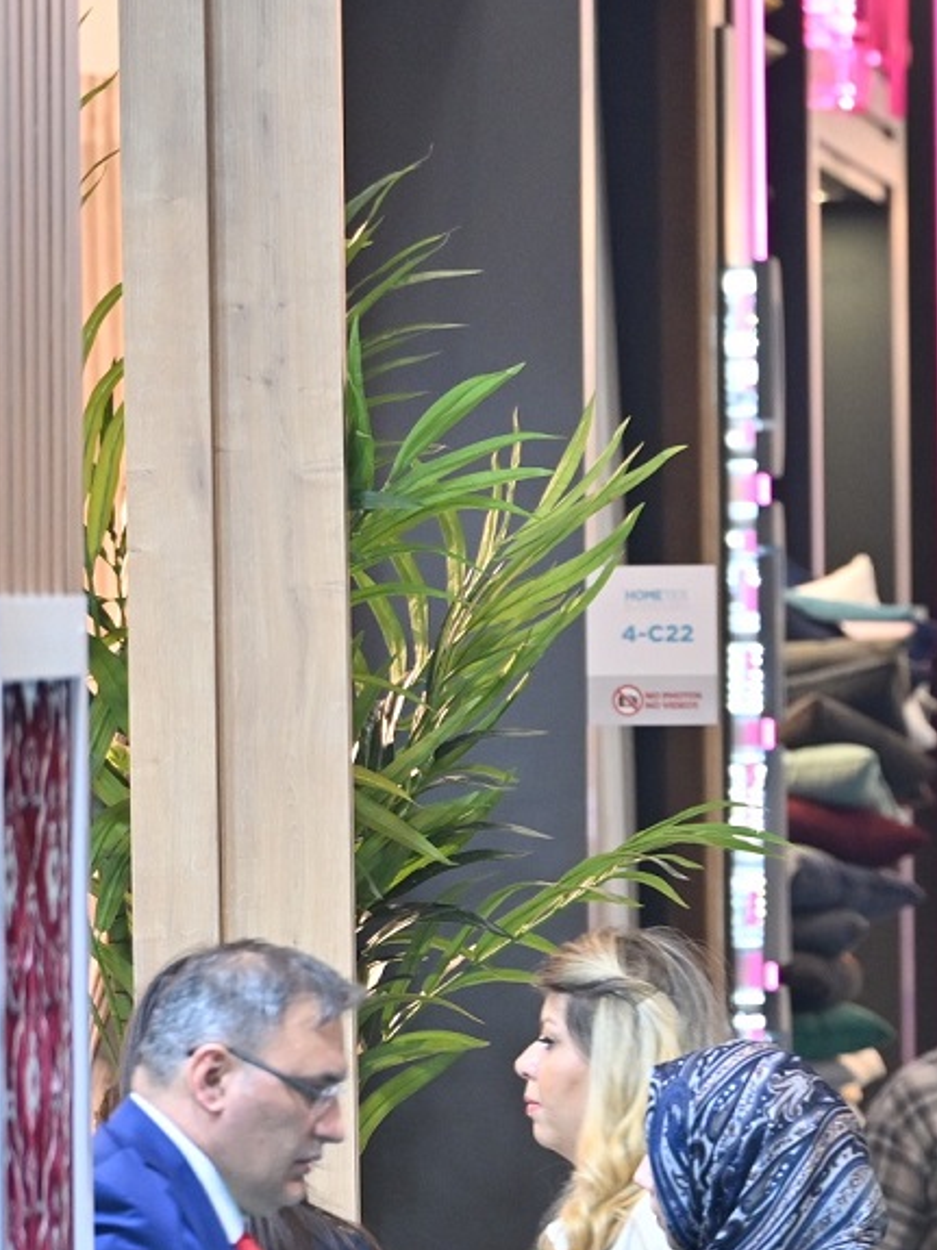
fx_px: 20652
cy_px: 979
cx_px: 1713
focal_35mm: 572
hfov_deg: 2.6
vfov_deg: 3.5
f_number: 4
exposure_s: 1/125
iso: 1000
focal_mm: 190
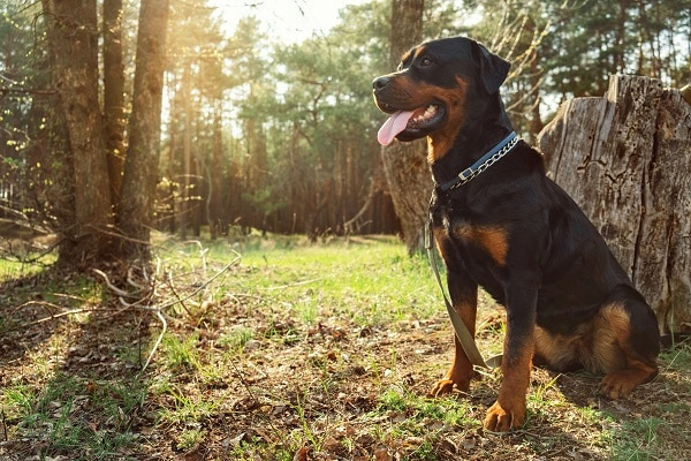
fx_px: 614
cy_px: 230
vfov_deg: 41.1
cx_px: 346
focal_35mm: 32
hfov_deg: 58.7
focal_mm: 21.4
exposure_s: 1/400
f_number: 4
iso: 320
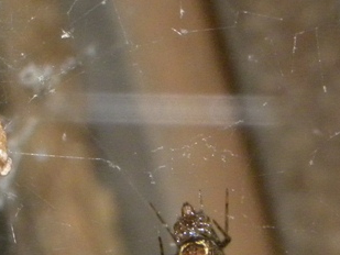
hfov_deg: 5.6
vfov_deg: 4.3
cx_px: -128
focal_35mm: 348
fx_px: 3419
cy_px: 106
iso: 400
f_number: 8
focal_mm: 18.8
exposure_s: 1/30
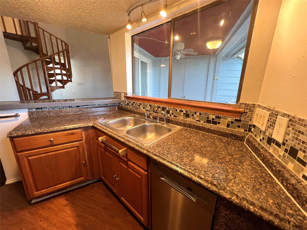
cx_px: 154
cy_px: 115
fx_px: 115
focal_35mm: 13
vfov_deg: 89.9
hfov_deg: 106.2
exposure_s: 1/60
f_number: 1.8
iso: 160
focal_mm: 1.57
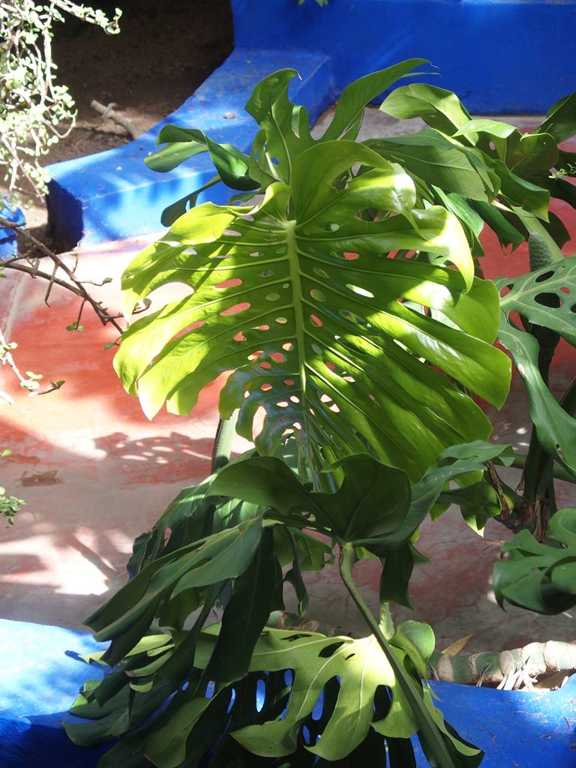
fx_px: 2485
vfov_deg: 17.6
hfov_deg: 13.2
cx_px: 288
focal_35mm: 112
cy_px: 384
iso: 125
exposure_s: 1/200
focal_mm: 24
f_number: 2.8
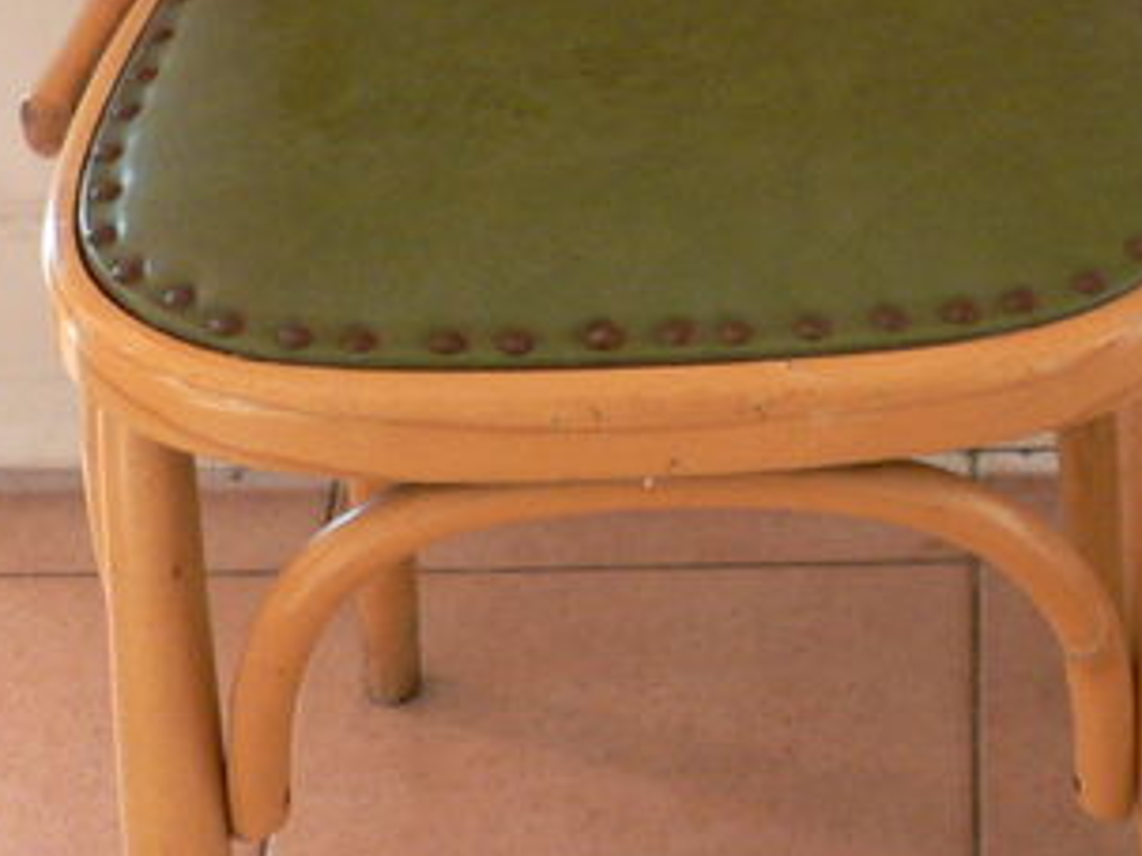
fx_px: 3924
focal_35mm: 119
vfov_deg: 12.4
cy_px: 136
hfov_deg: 15.8
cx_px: 1470
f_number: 2.8
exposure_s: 1/30
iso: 150
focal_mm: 6
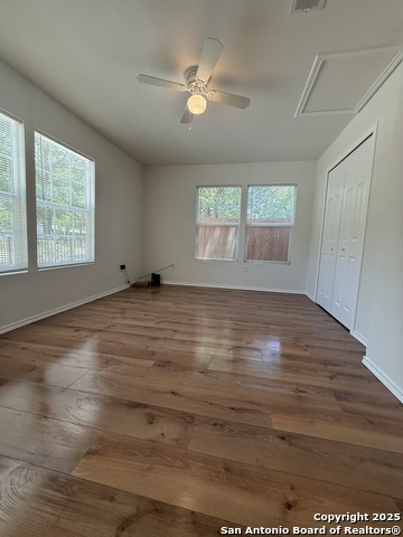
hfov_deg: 85.7
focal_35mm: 14
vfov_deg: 102.1
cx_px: 202
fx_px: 217
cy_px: 268
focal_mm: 2.22
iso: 125
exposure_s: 1/120
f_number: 2.2
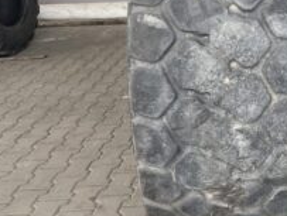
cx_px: 294
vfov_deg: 26.3
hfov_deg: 31.9
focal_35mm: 55
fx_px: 457
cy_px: 50
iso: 32
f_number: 1.8
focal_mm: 4.25
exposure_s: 1/206
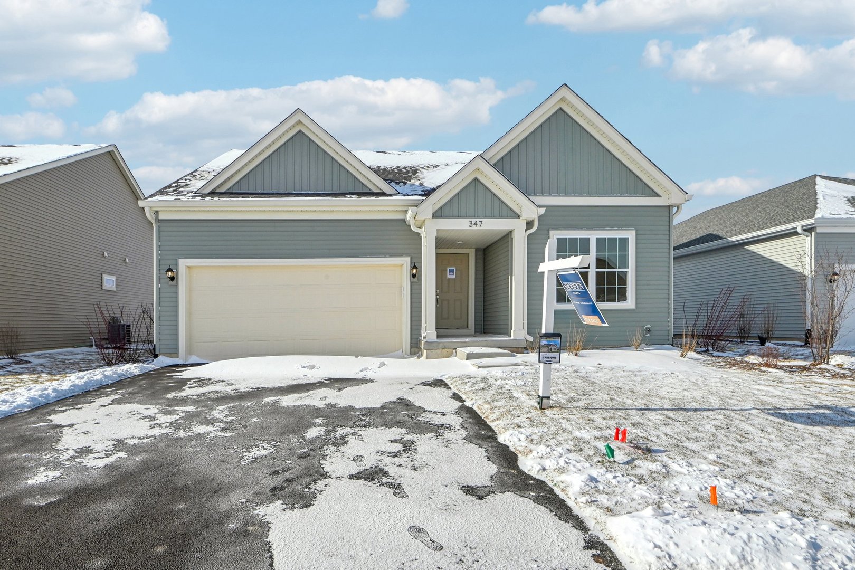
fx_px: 451
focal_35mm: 19
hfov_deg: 86.9
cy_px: 285
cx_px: 428
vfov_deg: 64.6
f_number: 13
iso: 400
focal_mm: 19
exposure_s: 1/800
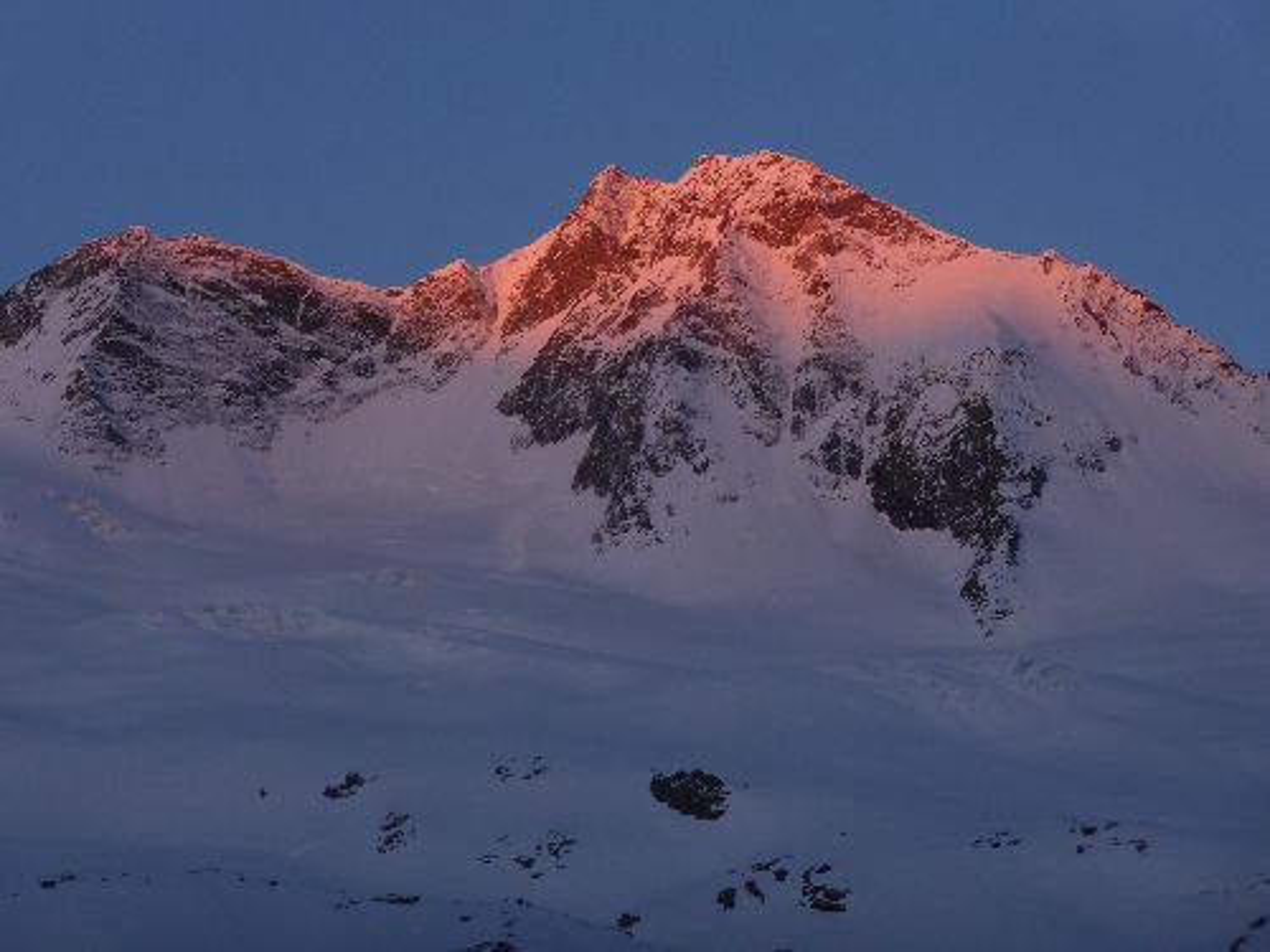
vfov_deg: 9.6
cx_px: 635
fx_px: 5650
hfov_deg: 12.8
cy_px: 476
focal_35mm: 154
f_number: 5.4
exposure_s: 1/80
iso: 125
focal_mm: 27.6
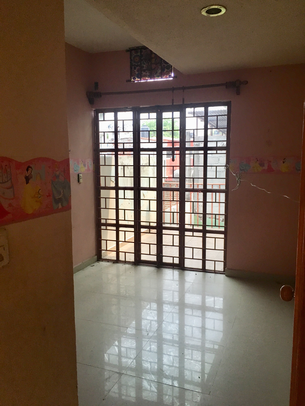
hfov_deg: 48.2
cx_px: 152
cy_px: 203
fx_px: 341
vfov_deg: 61.7
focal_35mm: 29
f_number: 2.2
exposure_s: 1/30
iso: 40
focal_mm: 4.15
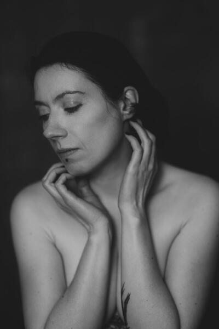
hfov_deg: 16.1
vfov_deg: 23.9
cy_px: 164
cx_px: 110
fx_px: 776
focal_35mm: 85
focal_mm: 85
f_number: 1.4
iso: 250
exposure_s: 1/160
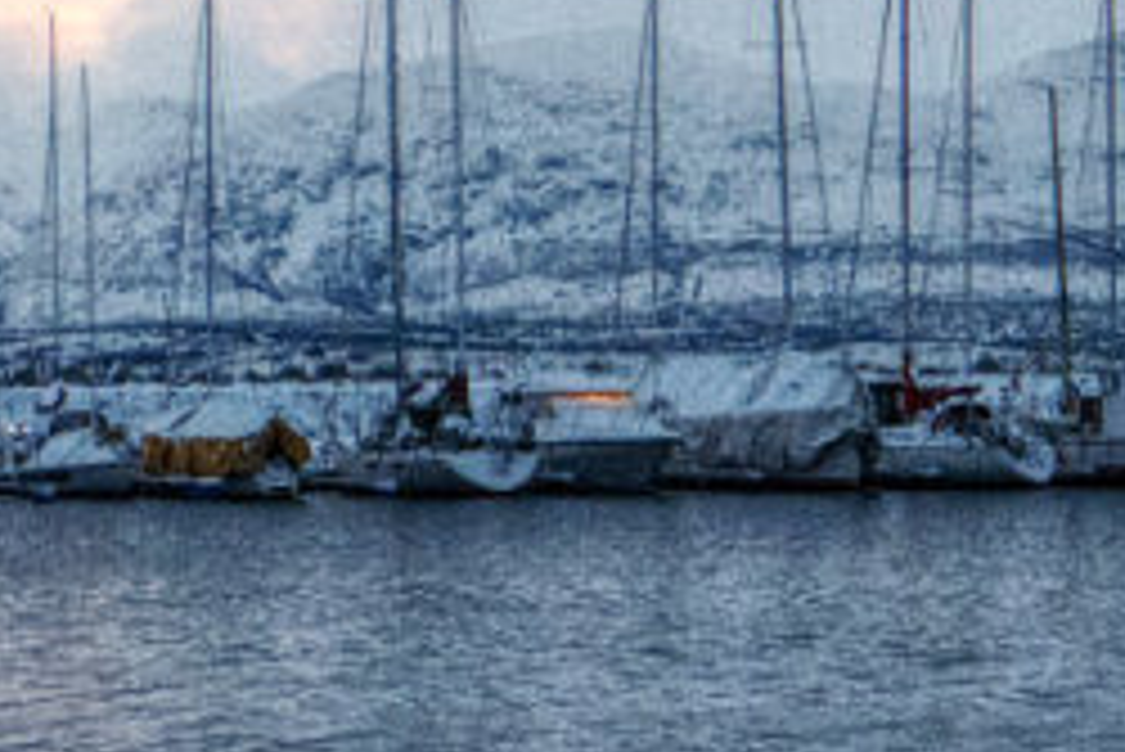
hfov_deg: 11.0
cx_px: -1233
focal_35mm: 168
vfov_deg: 8.1
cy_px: -212
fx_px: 5253
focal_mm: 23.4
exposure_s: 1/125
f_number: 5
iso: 3200
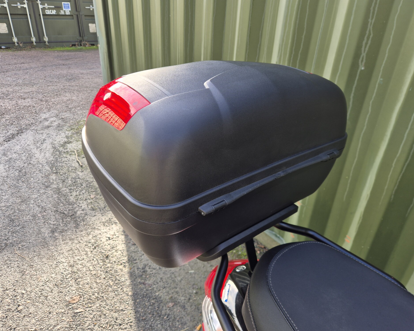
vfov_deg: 58.8
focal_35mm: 24
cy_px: 166
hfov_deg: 70.3
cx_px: 203
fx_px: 294
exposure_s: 1/196
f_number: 1.8
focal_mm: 5.4
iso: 25
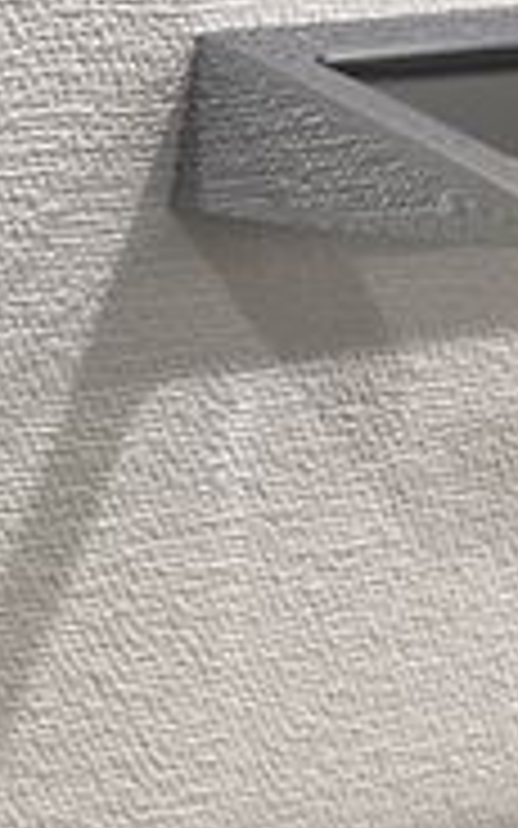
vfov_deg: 21.4
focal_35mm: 96
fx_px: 2168
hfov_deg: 11.0
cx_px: -815
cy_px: 639
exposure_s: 1/100
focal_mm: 4.25
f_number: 1.8
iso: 64
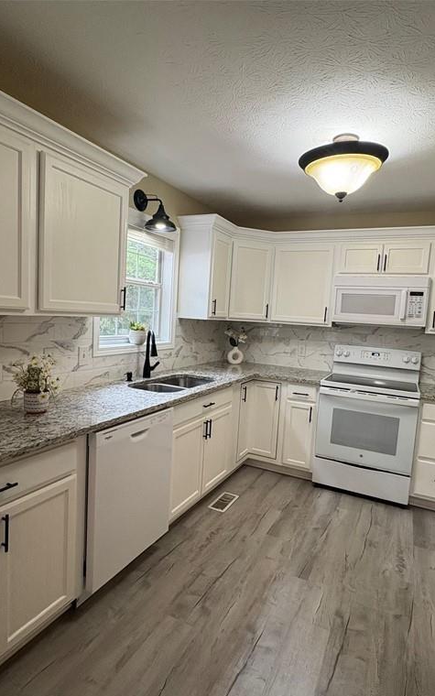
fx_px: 379
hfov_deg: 59.6
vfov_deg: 85.1
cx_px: 232
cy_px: 351
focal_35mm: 20
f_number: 2.2
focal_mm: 2.22
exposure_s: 1/60
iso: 160
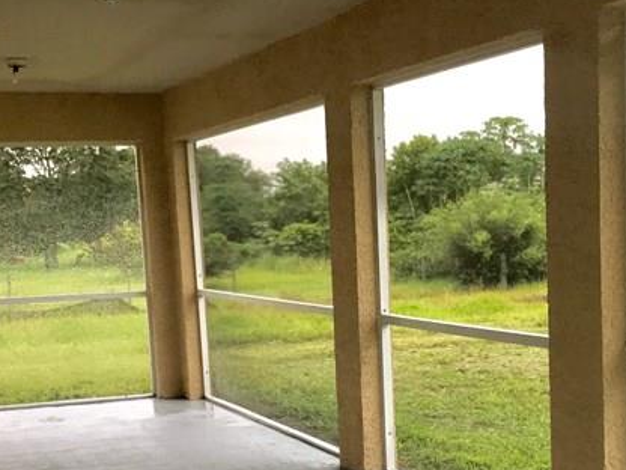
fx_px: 1248
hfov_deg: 28.0
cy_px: 402
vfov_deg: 21.0
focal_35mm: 69
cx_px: 420
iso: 20
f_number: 1.8
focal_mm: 3.99
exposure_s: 1/57
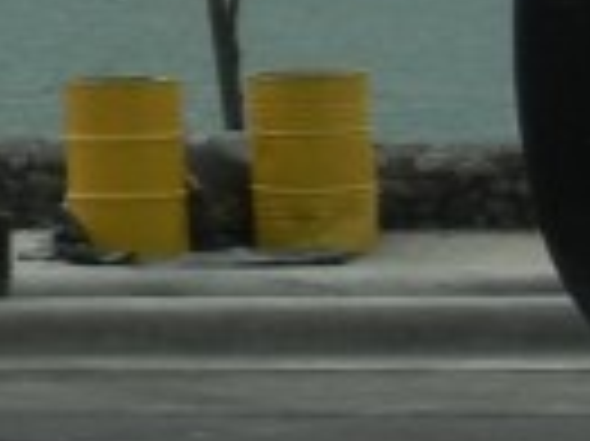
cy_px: -432
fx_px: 3985
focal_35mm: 234
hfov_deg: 7.9
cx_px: -806
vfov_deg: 6.2
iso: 160
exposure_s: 1/360
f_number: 7
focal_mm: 5.4
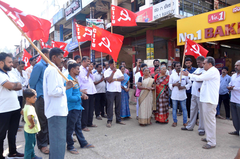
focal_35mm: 30
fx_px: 200
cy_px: 80
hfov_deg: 62.0
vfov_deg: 43.5
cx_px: 120
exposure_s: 1/250
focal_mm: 20
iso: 500
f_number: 6.3
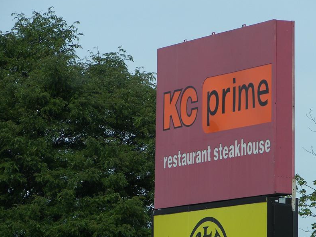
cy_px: 130
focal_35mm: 291
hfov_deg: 6.8
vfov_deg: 5.1
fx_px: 2656
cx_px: 172
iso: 64
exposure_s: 1/800
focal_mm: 37.2
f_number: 3.6
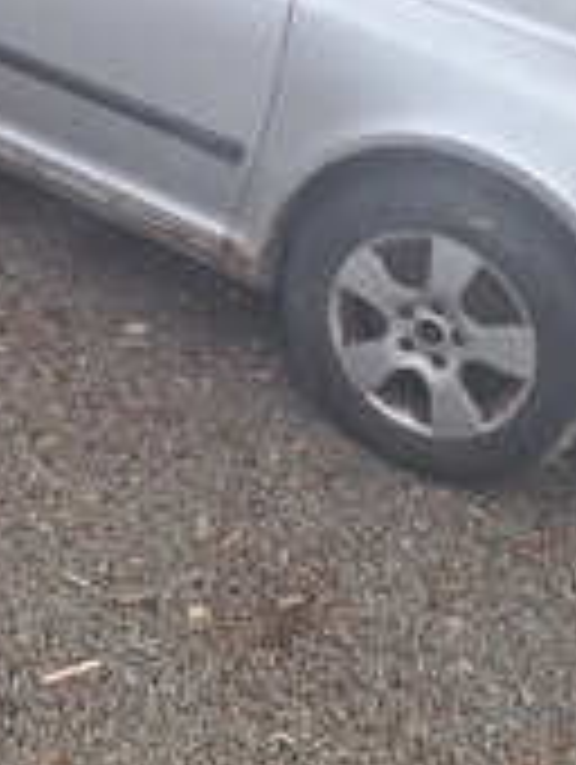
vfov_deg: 31.3
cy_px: -86
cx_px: 171
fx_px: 1195
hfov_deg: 26.9
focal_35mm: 54
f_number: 1.8
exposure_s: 1/105
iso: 40
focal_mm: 5.54
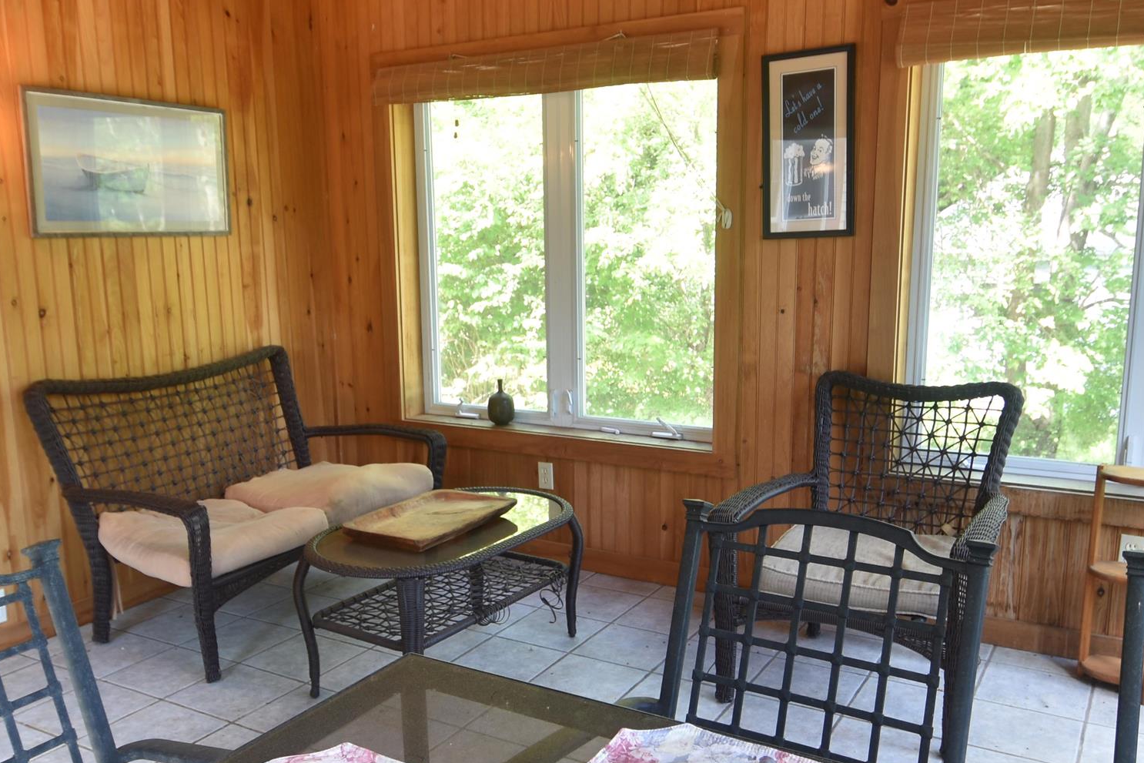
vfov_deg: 42.3
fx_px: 985
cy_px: 388
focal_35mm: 31
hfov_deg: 60.3
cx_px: 561
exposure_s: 1/15
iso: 100
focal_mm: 10
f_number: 3.5
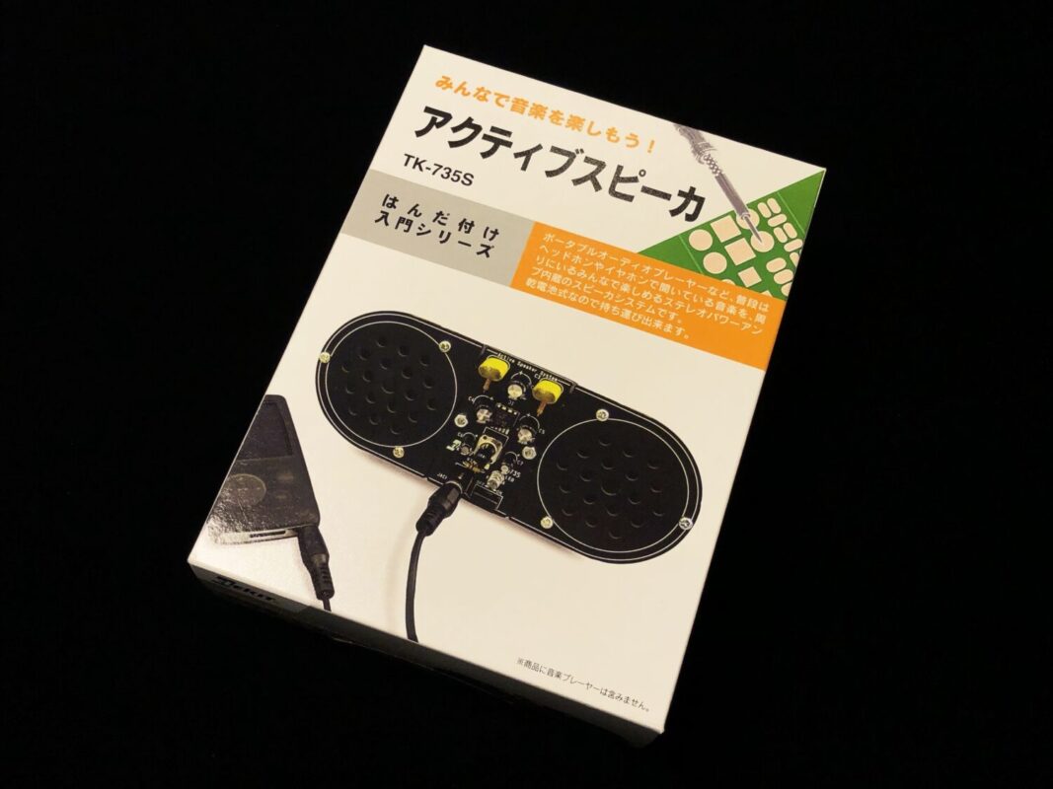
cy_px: 394
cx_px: 526
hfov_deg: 51.4
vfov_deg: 39.6
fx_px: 1095
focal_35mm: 36
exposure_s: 1/120
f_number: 1.8
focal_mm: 3.99
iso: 50
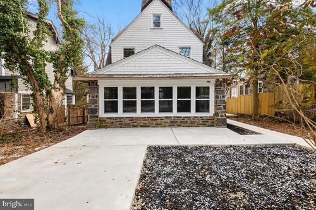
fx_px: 140
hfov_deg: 96.8
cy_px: 105
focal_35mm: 16
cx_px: 158
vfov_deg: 73.7
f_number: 11
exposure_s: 1/60
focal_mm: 16
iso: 200
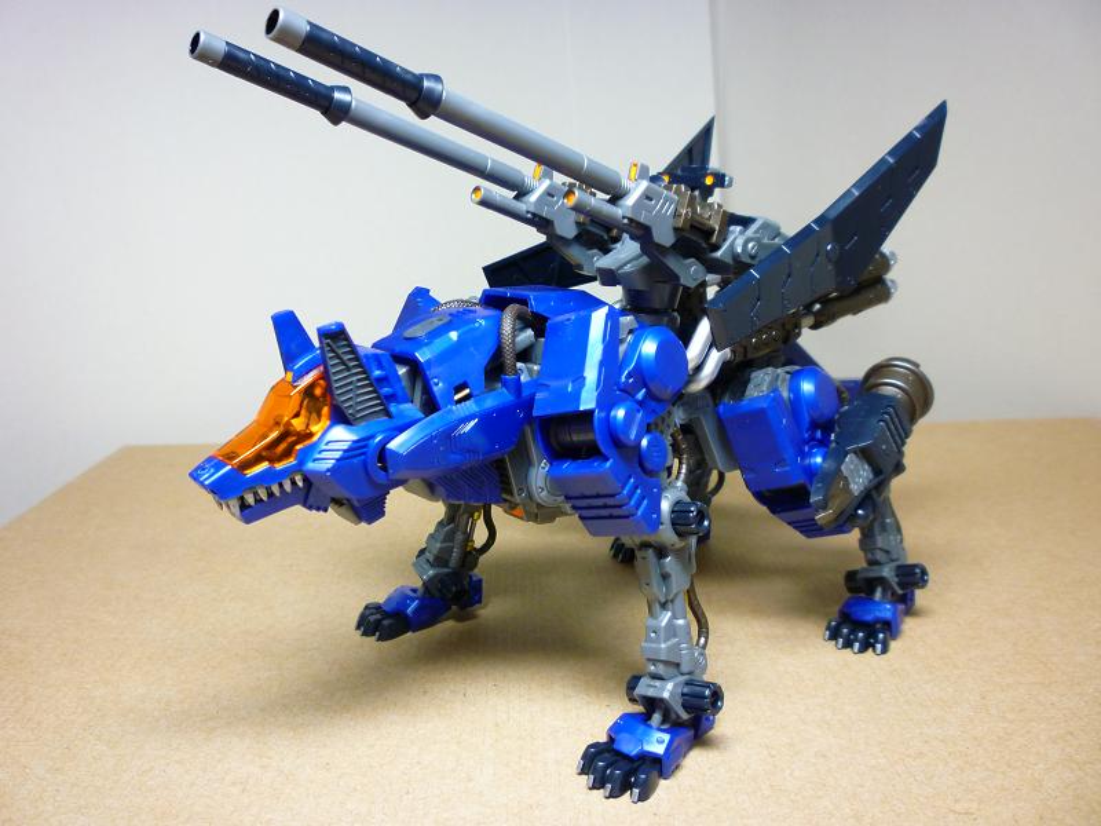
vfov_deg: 48.2
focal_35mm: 29
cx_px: 550
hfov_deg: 61.7
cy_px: 413
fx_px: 922
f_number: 3.3
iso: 160
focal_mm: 5.2
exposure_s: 1/30
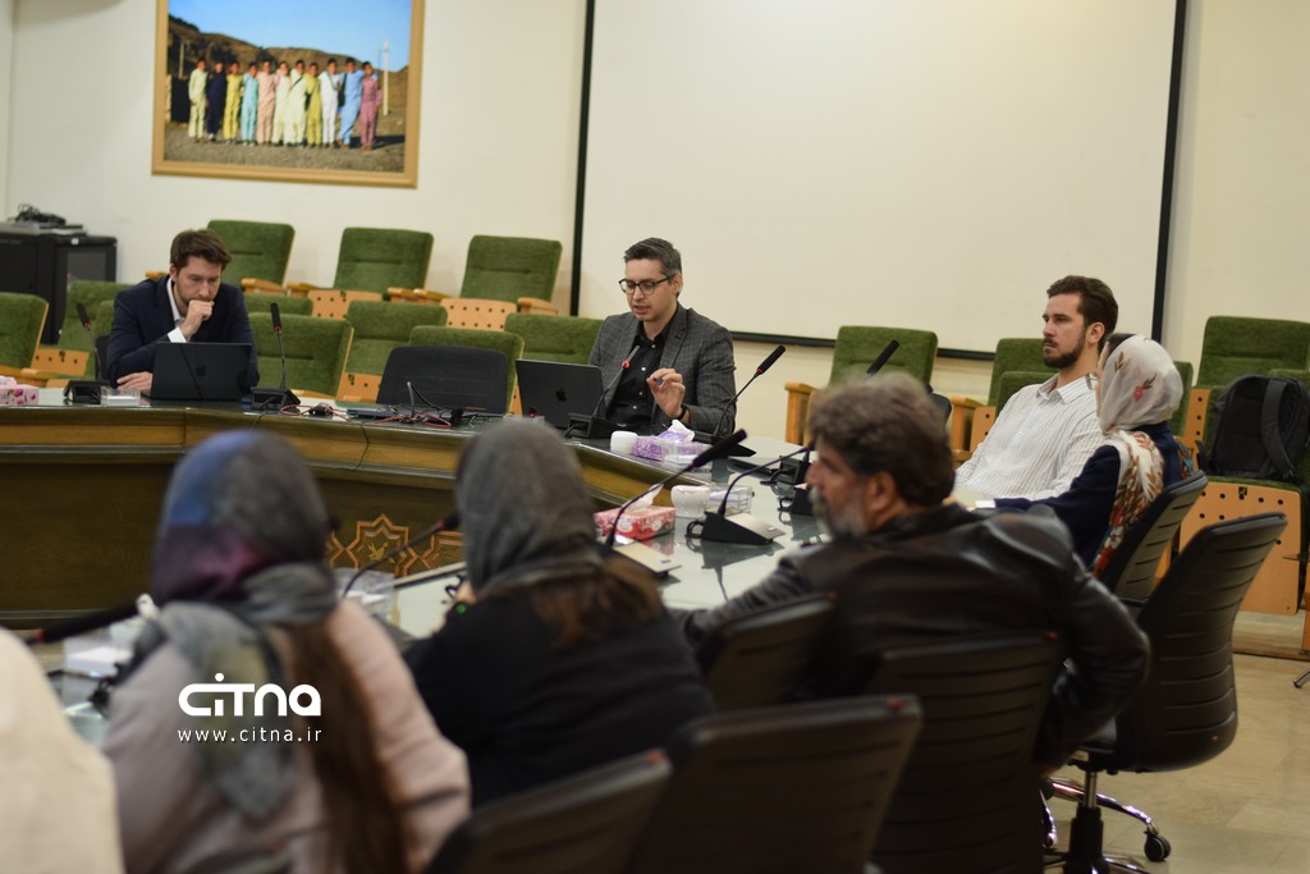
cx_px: 655
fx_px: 2729
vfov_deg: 18.2
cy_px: 437
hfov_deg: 27.0
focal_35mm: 75
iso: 500
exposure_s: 1/200
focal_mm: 50
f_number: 1.8
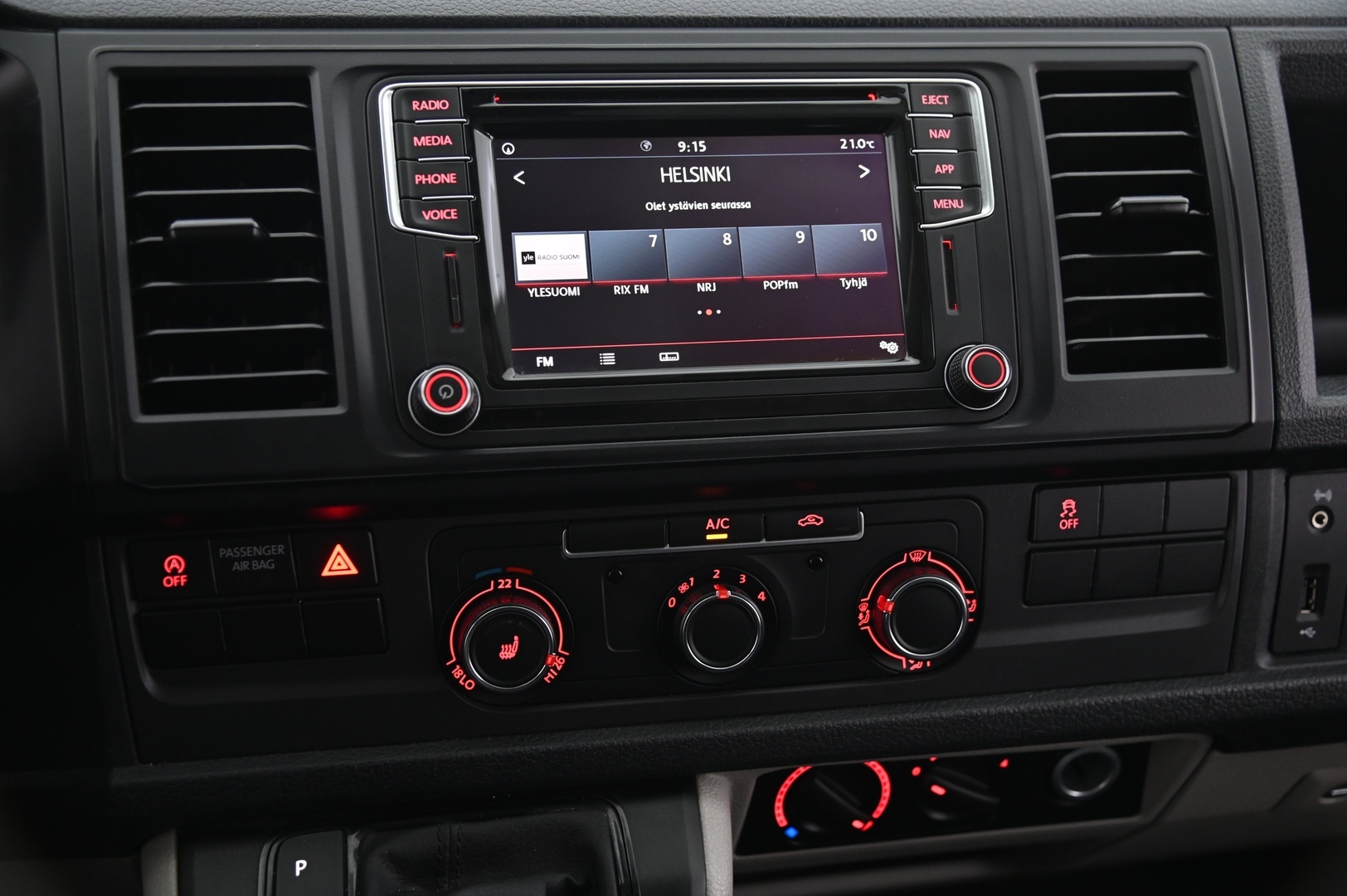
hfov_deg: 44.5
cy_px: 448
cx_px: 674
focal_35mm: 44
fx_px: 1645
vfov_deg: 30.5
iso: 2000
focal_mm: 44
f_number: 4
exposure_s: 1/15
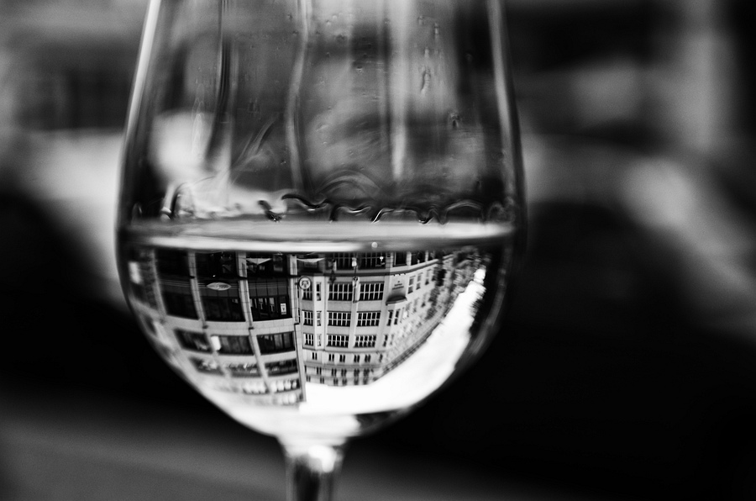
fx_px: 2672
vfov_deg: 10.7
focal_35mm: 128
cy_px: 250
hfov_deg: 16.1
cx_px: 378
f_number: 5.6
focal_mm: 85
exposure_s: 1/80
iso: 200
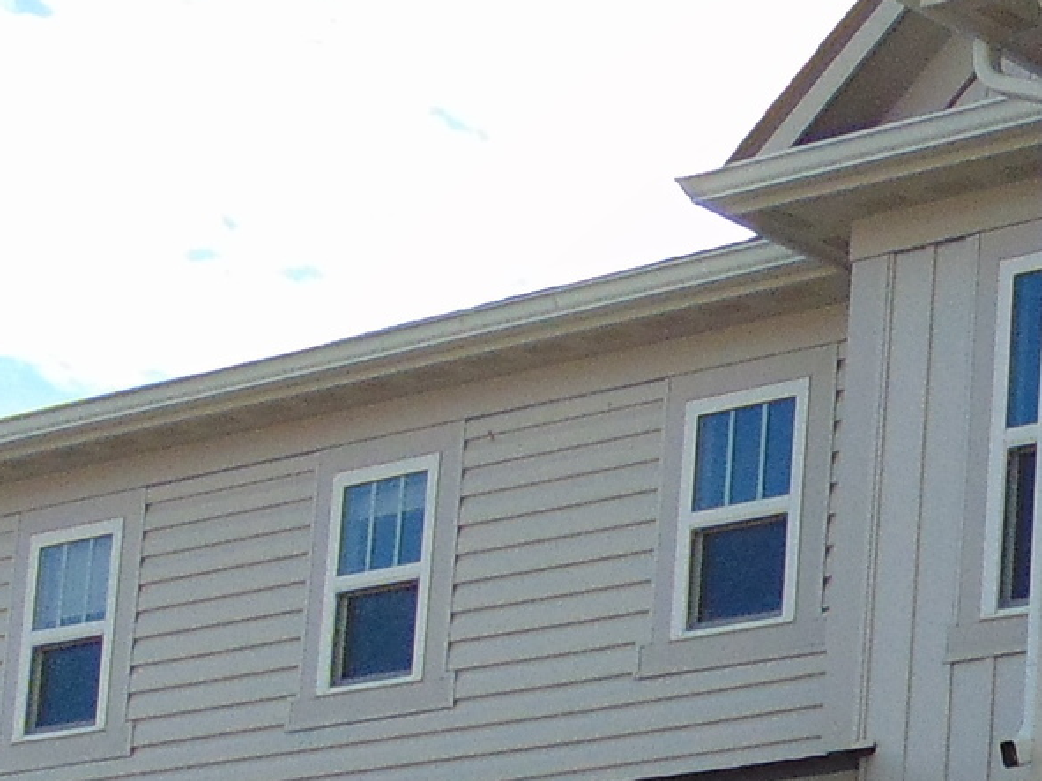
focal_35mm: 130
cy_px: 975
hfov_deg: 14.8
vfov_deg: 11.2
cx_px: 1132
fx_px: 3912
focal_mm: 4.5
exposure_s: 1/800
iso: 80
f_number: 3
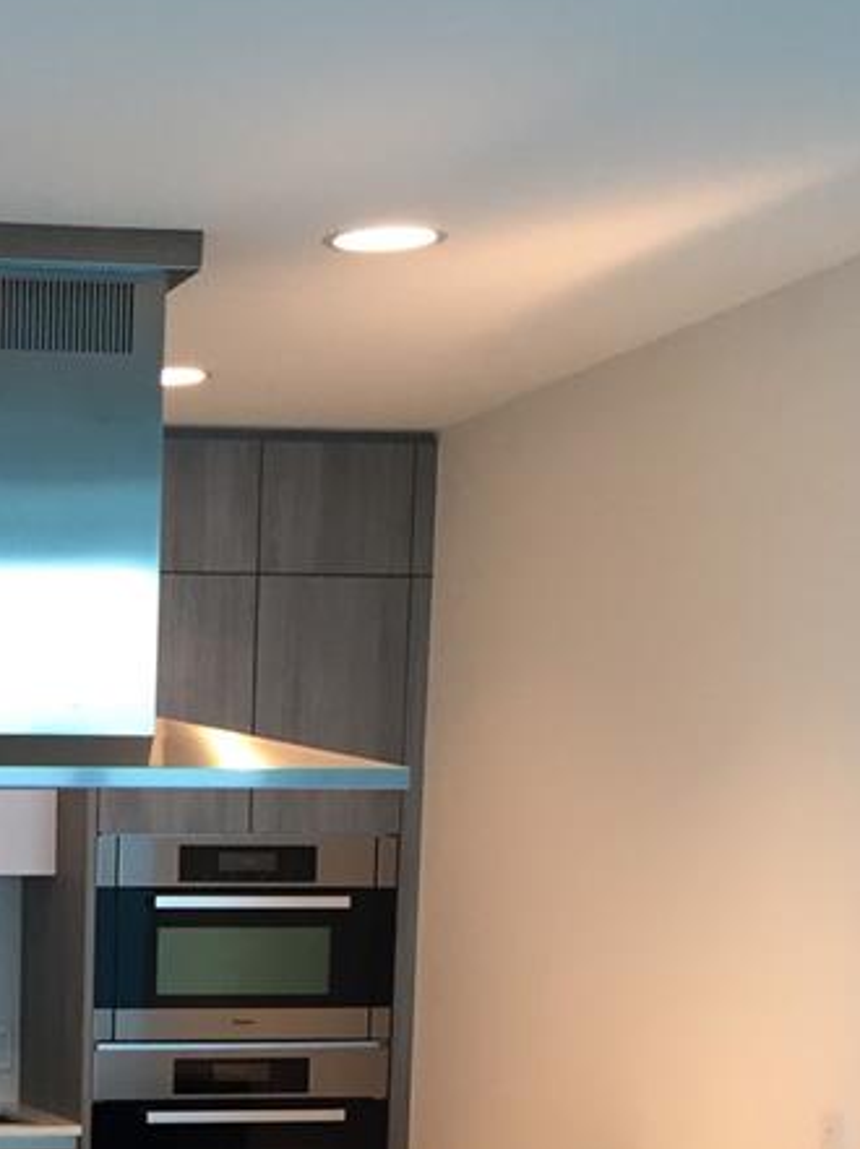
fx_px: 2621
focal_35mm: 79
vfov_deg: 23.0
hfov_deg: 17.9
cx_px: -130
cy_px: 1329
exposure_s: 1/30
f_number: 2.2
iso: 32
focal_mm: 4.15
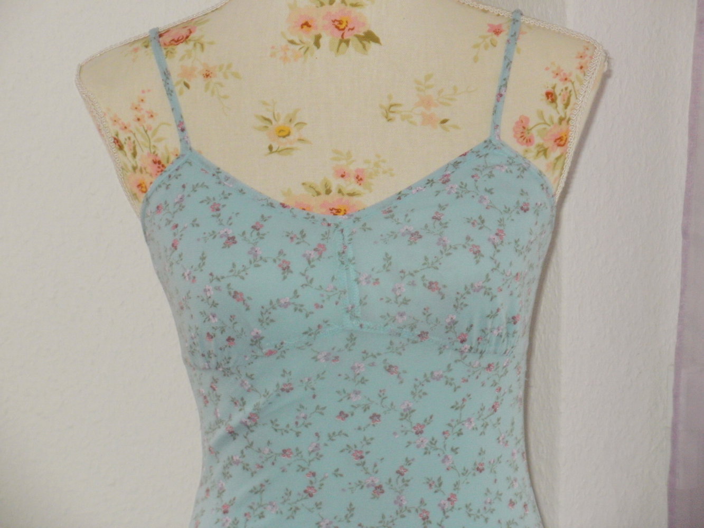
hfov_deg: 19.6
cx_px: 352
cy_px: 264
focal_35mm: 100
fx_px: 2034
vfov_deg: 14.8
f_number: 5
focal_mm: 17.4
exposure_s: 1/60
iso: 400
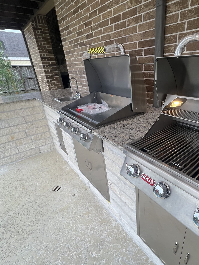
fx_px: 138
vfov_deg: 87.8
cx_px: 135
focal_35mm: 18
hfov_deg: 69.3
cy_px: 134
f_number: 1.8
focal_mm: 1.57
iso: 40
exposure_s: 1/120
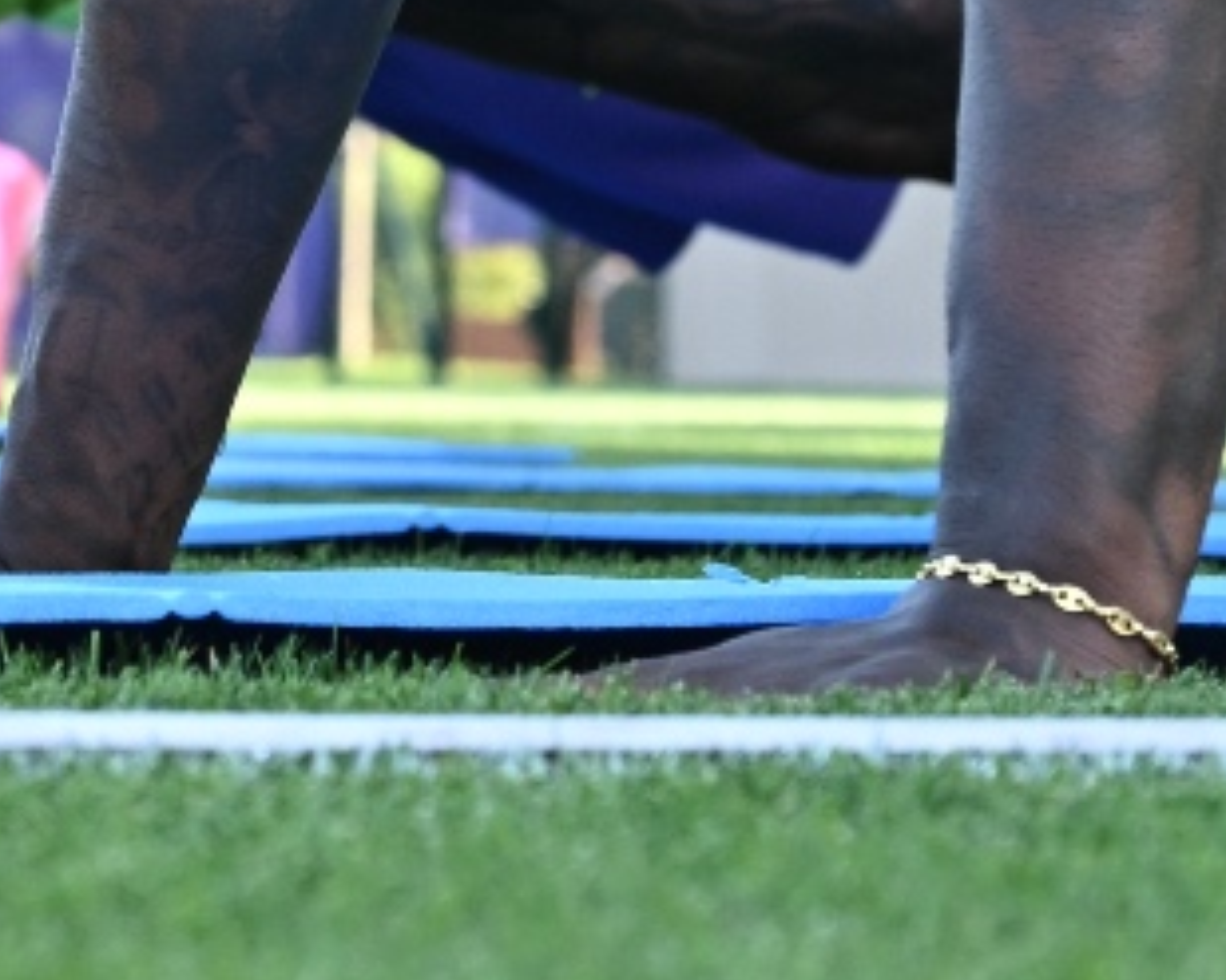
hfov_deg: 6.1
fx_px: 11499
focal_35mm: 317
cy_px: -597
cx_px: -32
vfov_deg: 4.8
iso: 400
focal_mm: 58
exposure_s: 1/160
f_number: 6.3
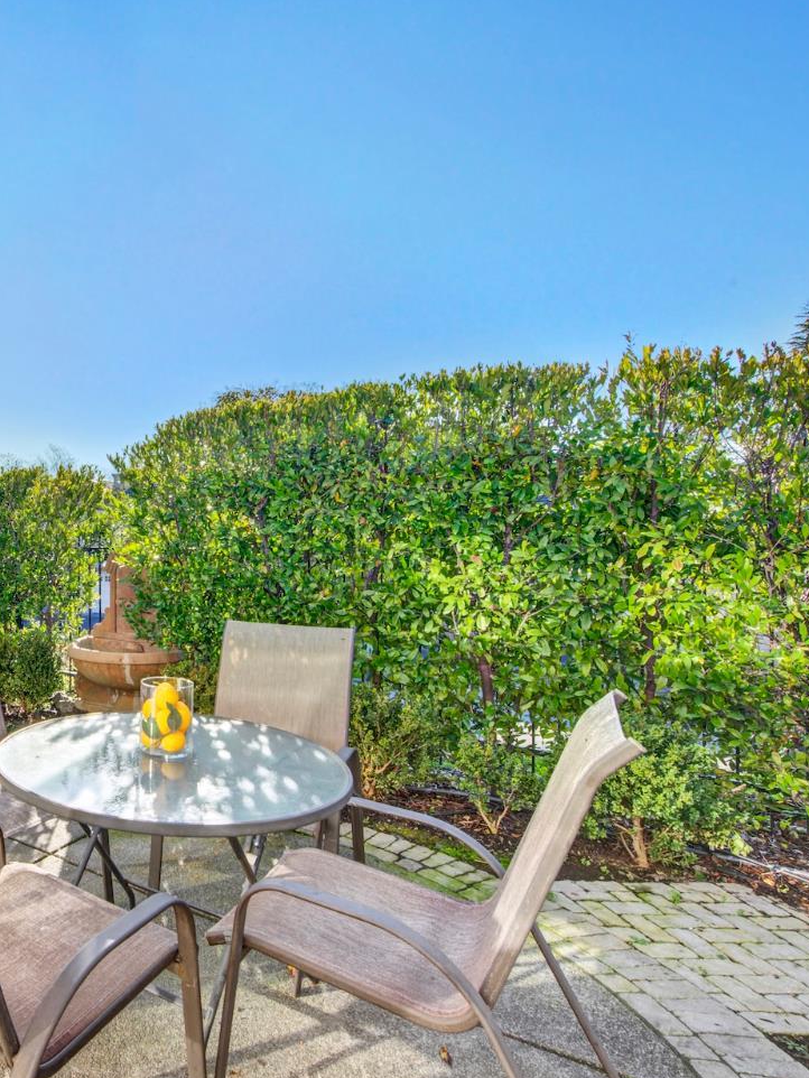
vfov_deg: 79.0
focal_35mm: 21
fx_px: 654
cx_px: 68
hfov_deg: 54.5
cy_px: 539
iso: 100
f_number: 14
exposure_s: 1/40
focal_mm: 14
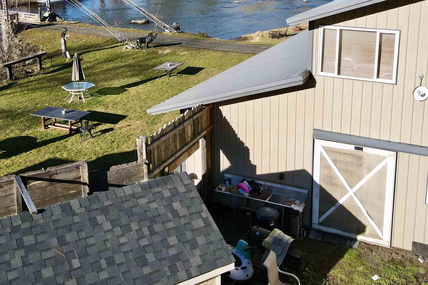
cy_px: 52
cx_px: 235
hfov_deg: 48.4
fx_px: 476
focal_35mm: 40
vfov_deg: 32.4
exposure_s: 1/640
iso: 100
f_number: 2.8
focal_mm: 4.5
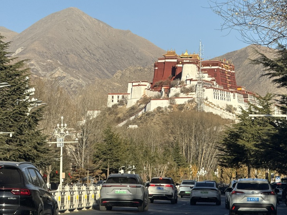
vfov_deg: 8.8
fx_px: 1401
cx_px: 188
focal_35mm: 169
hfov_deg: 11.7
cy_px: 69
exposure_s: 1/687
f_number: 2.8
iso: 50
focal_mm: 15.66
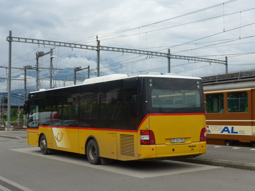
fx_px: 405
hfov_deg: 34.9
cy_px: 96
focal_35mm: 55
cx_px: 128
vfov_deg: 26.6
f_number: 3.4
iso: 80
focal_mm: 11.3
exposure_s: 1/320
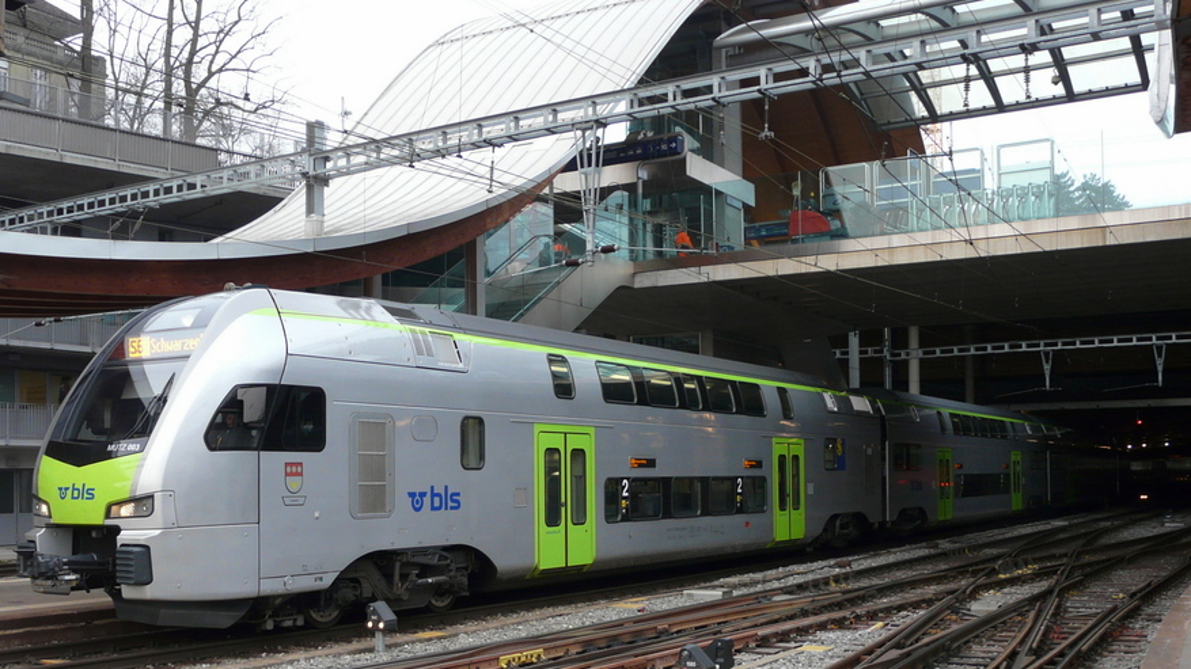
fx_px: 1295
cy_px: 432
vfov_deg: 28.8
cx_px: 513
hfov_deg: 49.3
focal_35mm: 41
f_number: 2.8
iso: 100
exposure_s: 1/80
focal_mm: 5.4
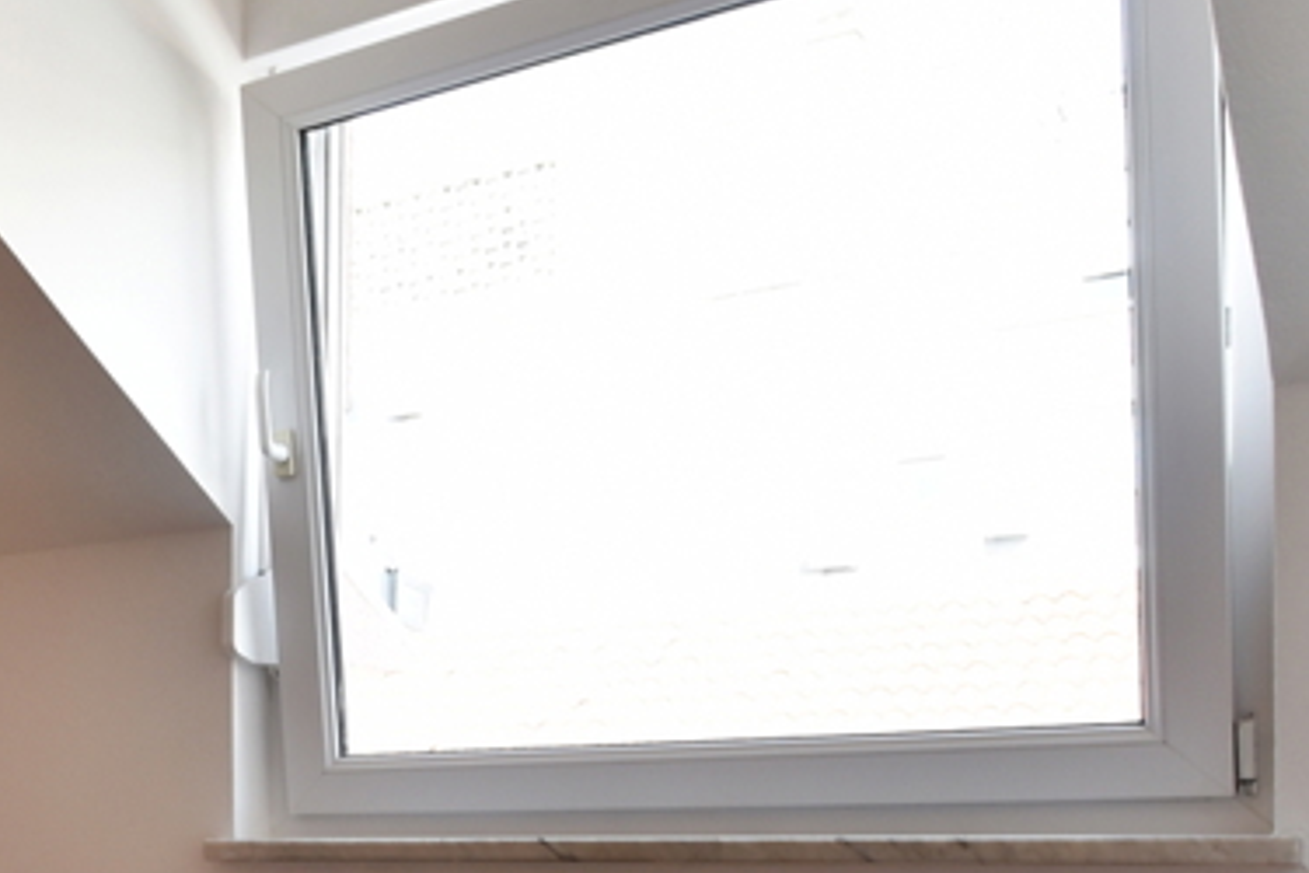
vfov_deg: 26.6
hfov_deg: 34.0
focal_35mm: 48
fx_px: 1745
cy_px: 873
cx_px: -220
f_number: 4.5
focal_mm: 10
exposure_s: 1/30
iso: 110
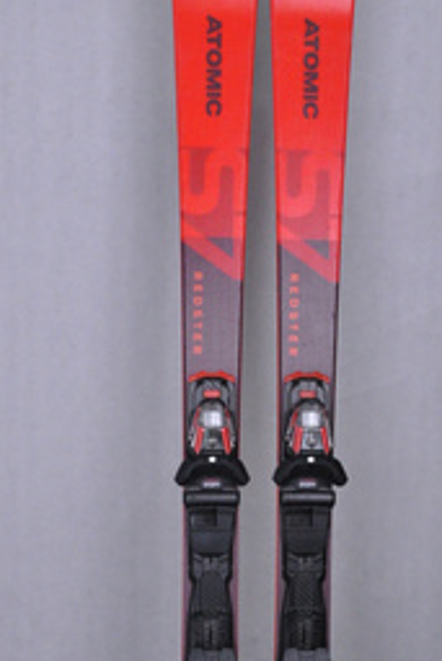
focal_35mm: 66
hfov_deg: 20.7
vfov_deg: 30.2
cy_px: 475
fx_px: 1212
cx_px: 257
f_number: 9.5
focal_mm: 25
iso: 3200
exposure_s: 1/125
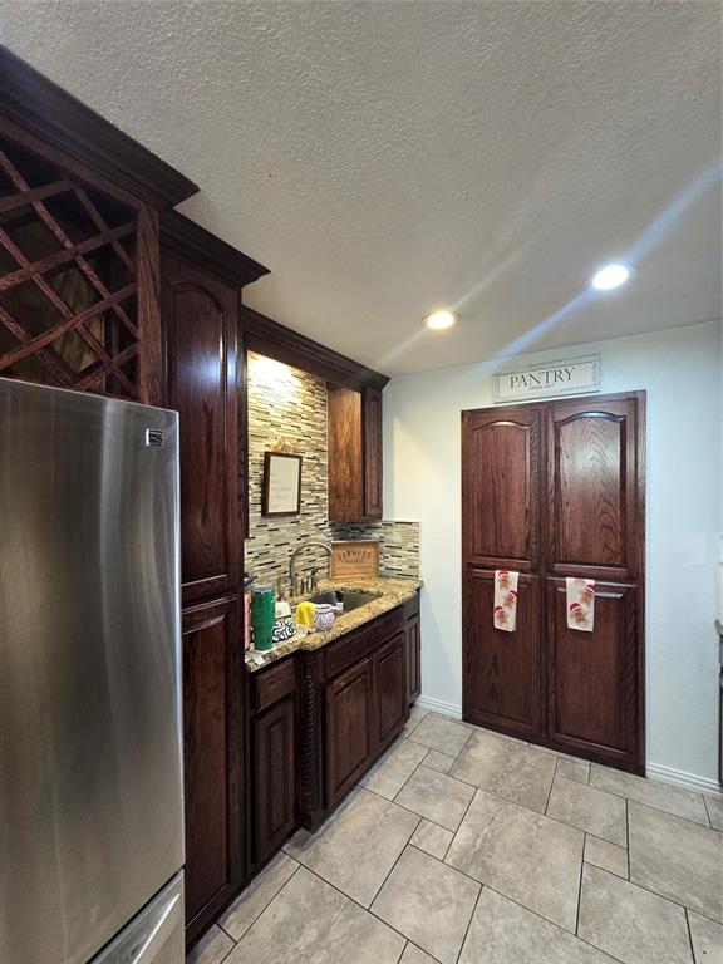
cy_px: 482
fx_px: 362
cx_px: 362
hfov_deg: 89.9
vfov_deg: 106.2
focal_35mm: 13
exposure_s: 1/60
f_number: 2.2
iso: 400
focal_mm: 2.2
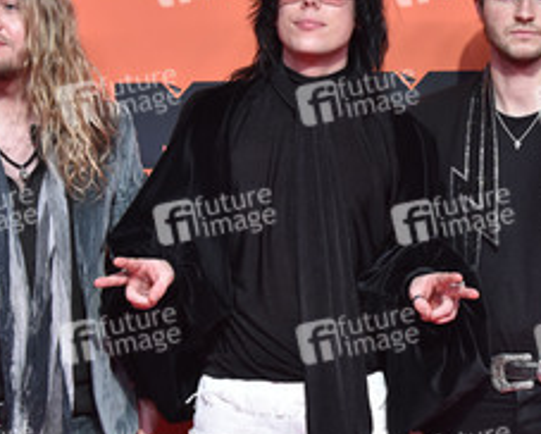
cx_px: 390
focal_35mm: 149
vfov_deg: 10.4
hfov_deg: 12.9
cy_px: 157
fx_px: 2388
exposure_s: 1/250
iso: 2000
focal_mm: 80
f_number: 3.5
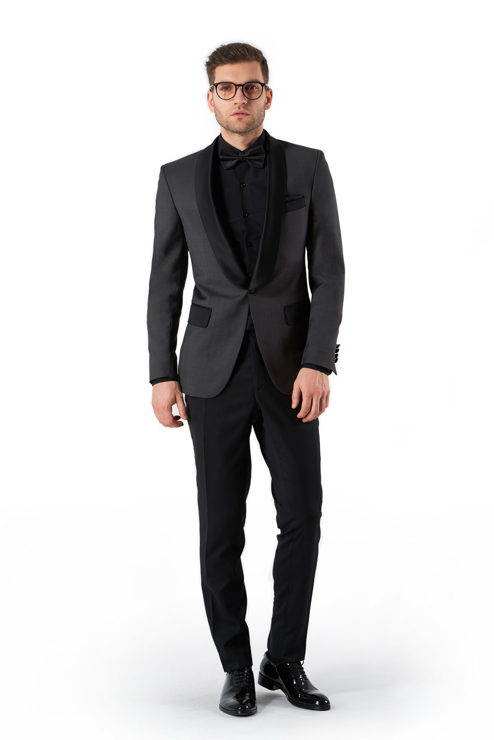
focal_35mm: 85
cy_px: 370
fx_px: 1749
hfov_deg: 16.1
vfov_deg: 23.9
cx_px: 247
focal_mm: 85
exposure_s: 1/125
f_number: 9.5
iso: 100
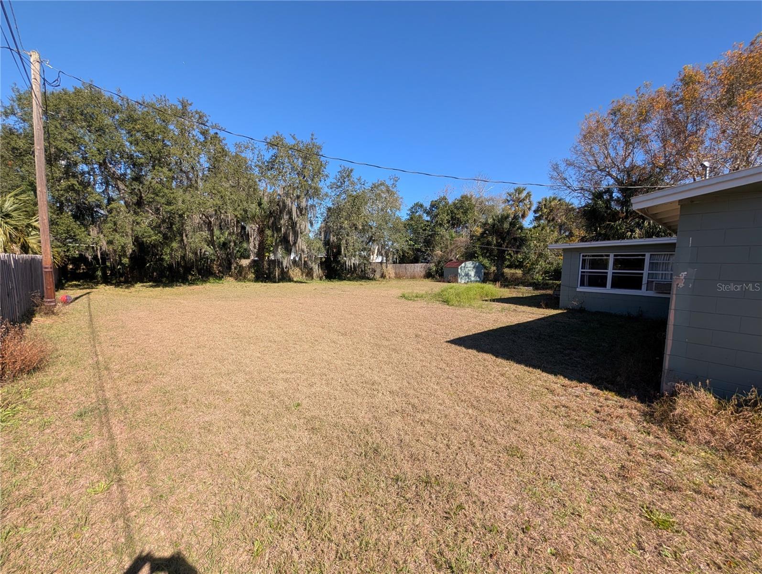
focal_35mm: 12
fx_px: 265
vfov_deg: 94.6
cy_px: 287
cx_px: 381
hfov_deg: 110.5
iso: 52
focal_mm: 2.02
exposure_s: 1/1626
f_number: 1.7
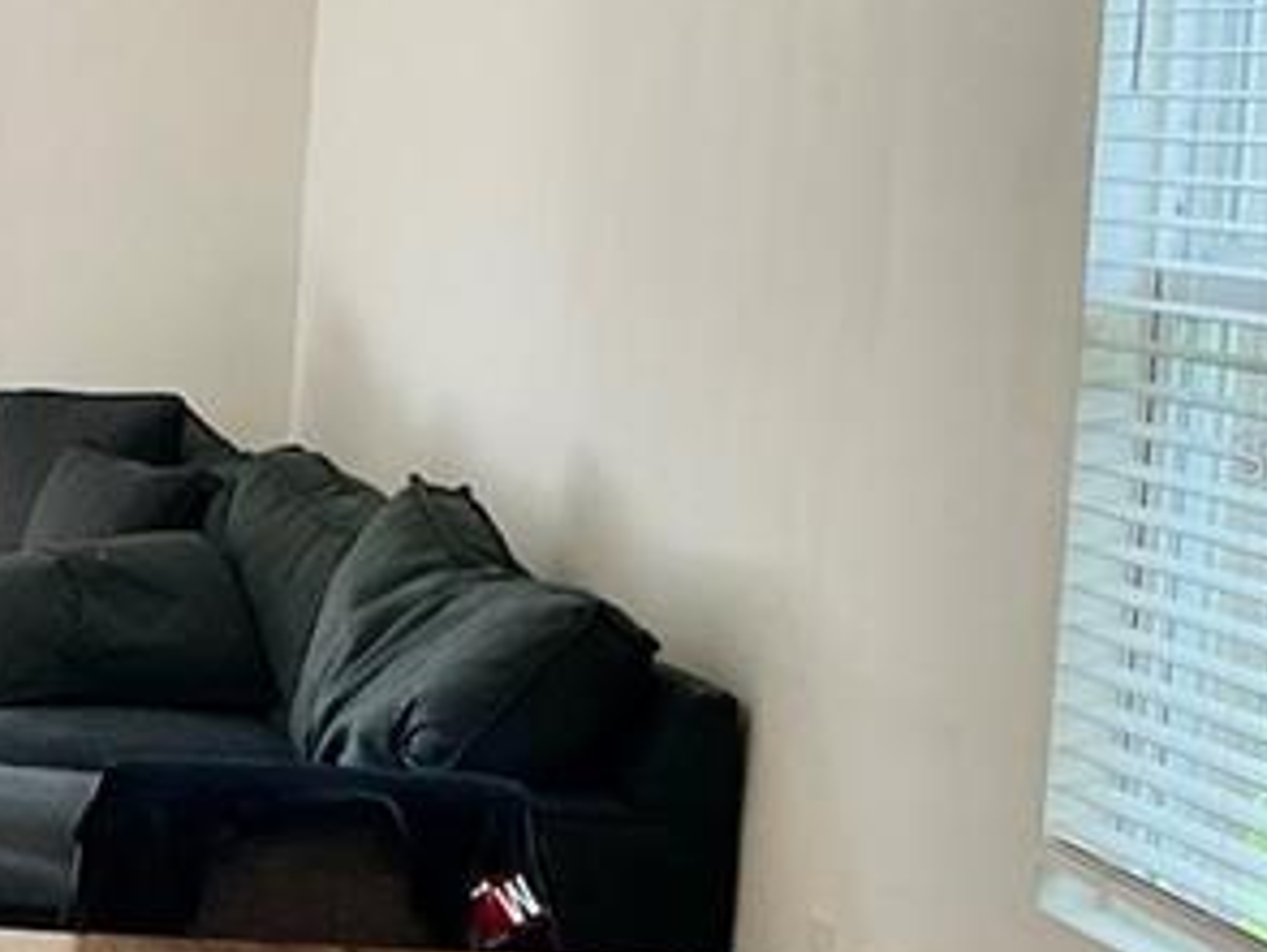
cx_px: -711
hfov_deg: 17.3
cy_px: 457
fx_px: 3700
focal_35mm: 101
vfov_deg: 14.7
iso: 50
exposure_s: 1/120
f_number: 1.8
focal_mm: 3
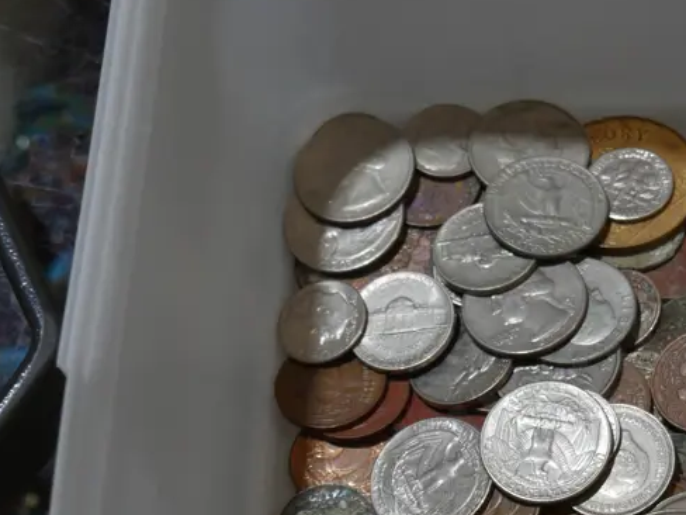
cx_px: 672
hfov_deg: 18.3
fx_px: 2081
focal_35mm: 105
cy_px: 317
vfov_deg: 14.1
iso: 200
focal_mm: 25
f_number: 5.3
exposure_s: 1/80
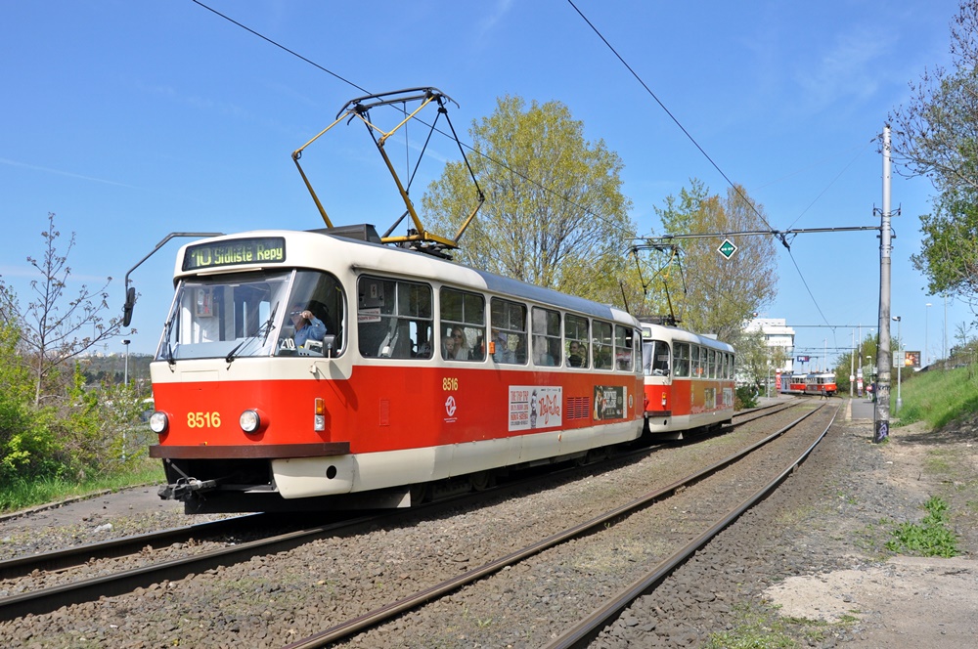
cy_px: 324
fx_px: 733
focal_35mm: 27
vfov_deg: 47.8
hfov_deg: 67.4
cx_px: 489
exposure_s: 1/1600
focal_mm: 18
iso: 400
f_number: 6.3
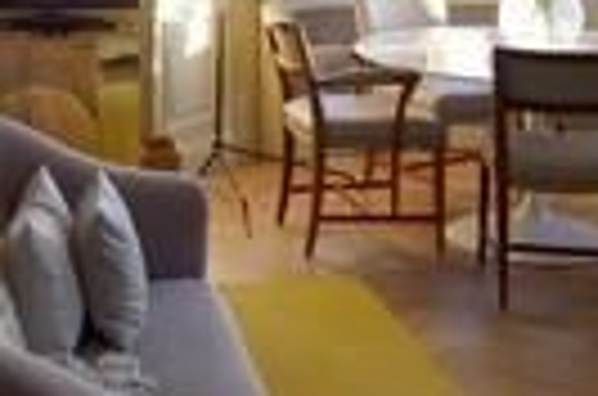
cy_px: -140
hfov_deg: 26.0
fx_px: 1259
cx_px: 76
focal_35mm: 76
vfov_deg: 16.7
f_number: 5
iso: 800
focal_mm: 24
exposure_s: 1/125
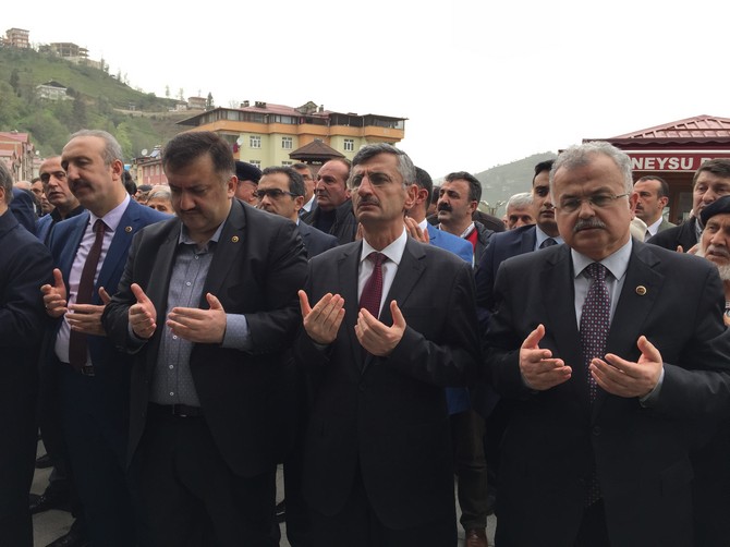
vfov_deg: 48.2
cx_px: 365
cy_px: 274
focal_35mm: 29
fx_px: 611
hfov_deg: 61.7
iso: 32
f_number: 2.2
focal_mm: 4.15
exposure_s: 1/117
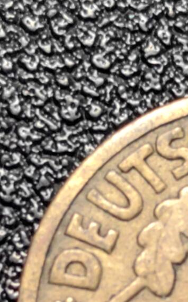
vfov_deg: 8.5
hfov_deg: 5.3
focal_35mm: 245
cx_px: 256
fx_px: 2011
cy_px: 327
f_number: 2
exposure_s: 1/100
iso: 64
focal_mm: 5.75
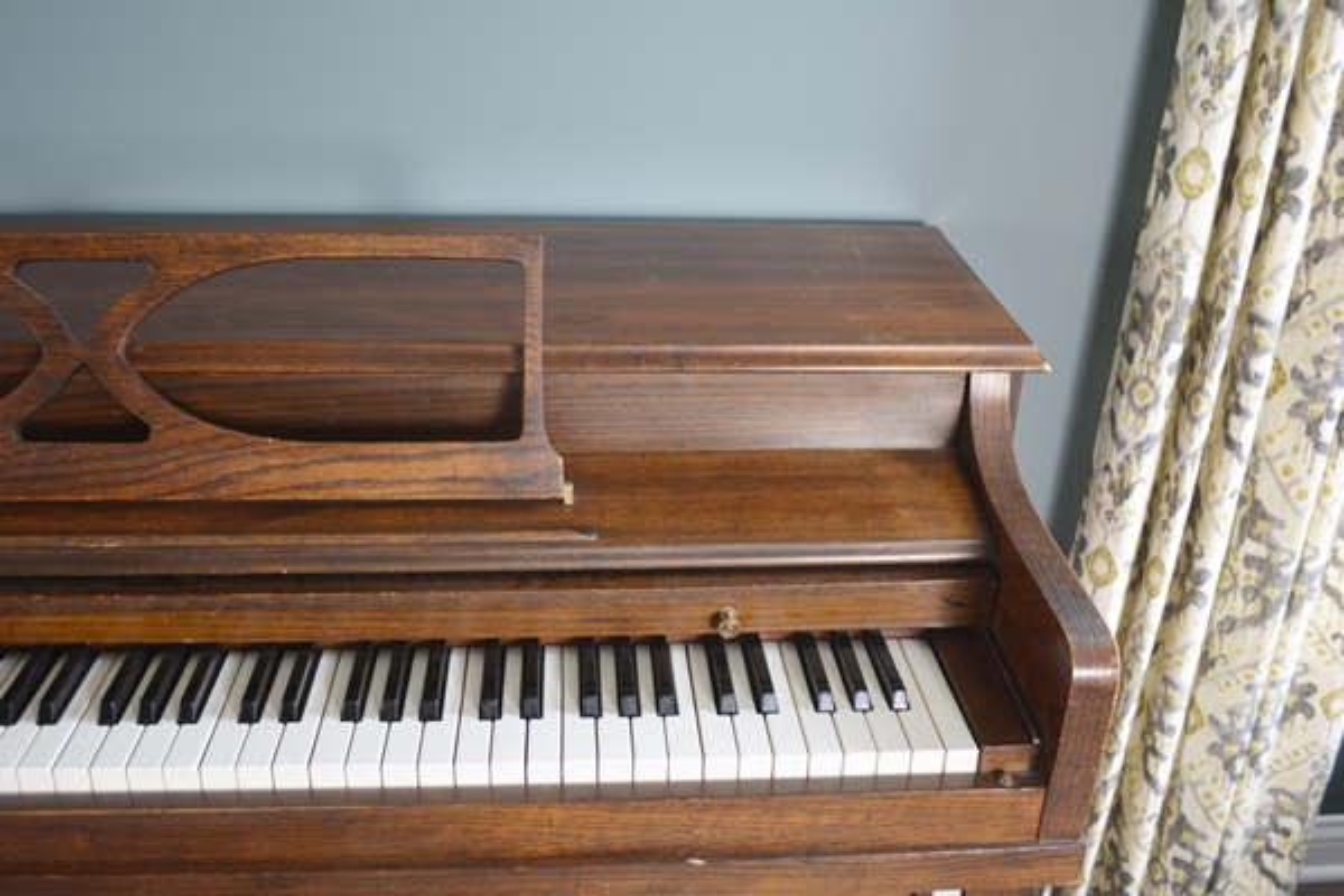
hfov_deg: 57.2
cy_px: 448
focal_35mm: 33
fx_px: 1232
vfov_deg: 40.0
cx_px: 672
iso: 800
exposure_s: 1/40
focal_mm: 22
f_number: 3.8
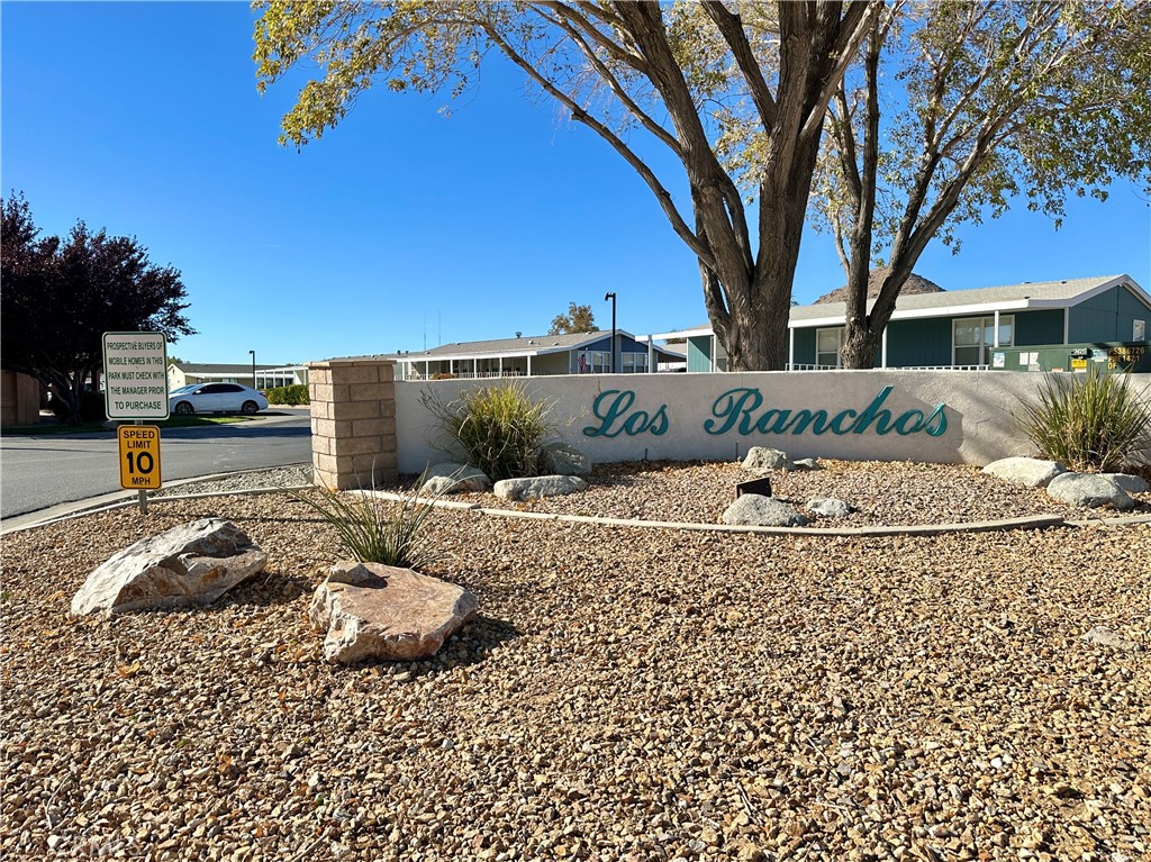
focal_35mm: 24
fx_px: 798
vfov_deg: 56.8
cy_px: 431
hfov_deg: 71.6
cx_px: 576
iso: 80
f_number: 1.78
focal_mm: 6.86
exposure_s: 1/2809
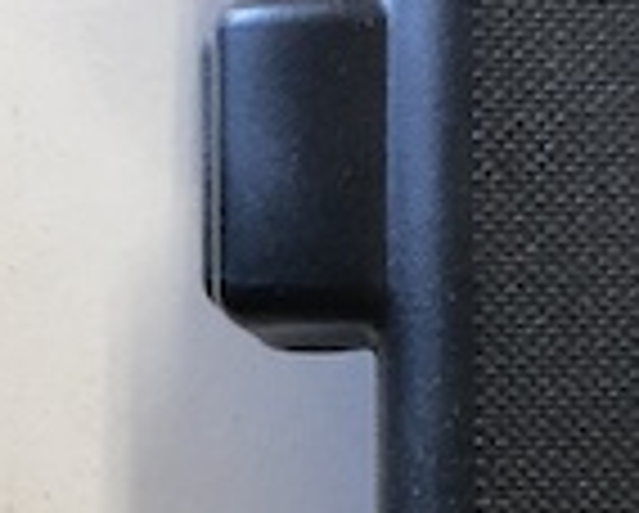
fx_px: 2916
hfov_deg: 11.5
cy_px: 770
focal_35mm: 154
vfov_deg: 9.8
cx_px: 1184
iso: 40
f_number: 1.8
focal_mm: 3.99
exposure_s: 1/30
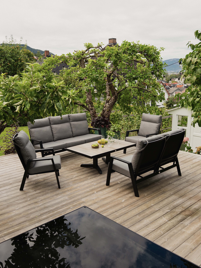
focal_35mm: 26
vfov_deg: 67.3
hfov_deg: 53.1
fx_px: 201
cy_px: 134
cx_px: 100
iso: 50
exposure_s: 1/1953
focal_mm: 5.96
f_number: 1.6
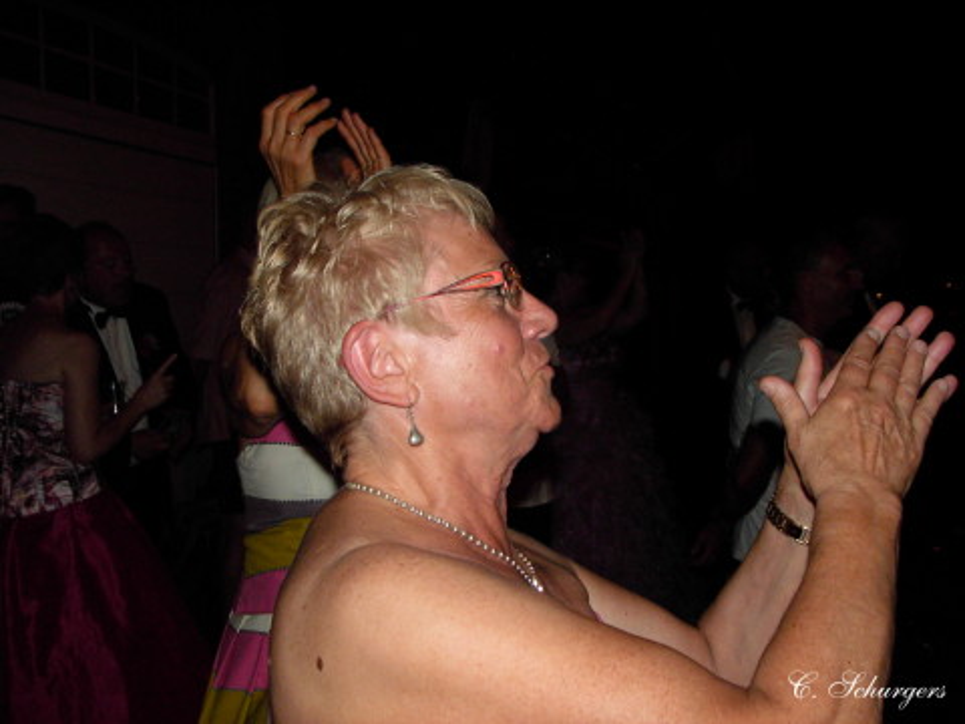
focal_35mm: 41
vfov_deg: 35.1
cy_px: 362
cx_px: 482
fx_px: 1143
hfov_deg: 45.8
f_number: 2.8
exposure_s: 1/39
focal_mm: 6.3
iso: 200
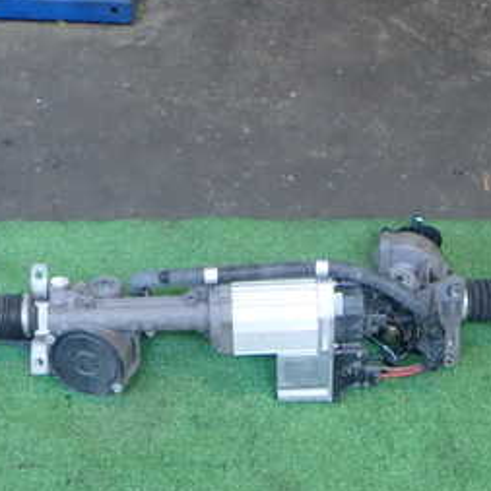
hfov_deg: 27.3
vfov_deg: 27.2
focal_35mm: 63
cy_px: 316
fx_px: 1011
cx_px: 278
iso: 200
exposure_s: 1/50
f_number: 2.3
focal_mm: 5.4
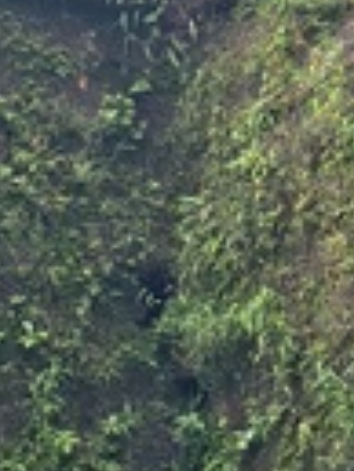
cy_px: 120
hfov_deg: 9.9
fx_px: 2028
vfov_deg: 13.2
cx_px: 307
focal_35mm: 149
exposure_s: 1/100
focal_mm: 5.56
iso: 131
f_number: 1.8
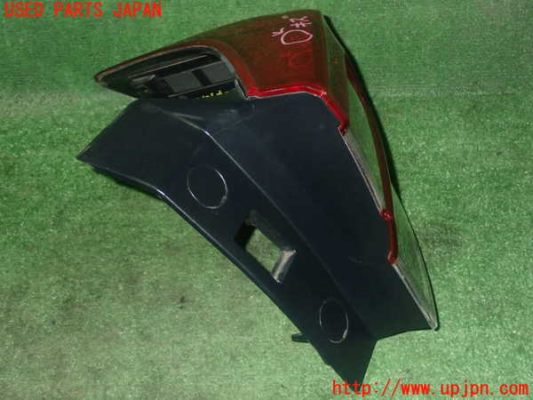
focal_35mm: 47
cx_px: 266
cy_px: 200
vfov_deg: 30.9
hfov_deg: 40.4
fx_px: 724
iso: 1000
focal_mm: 8.4
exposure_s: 1/50
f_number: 9
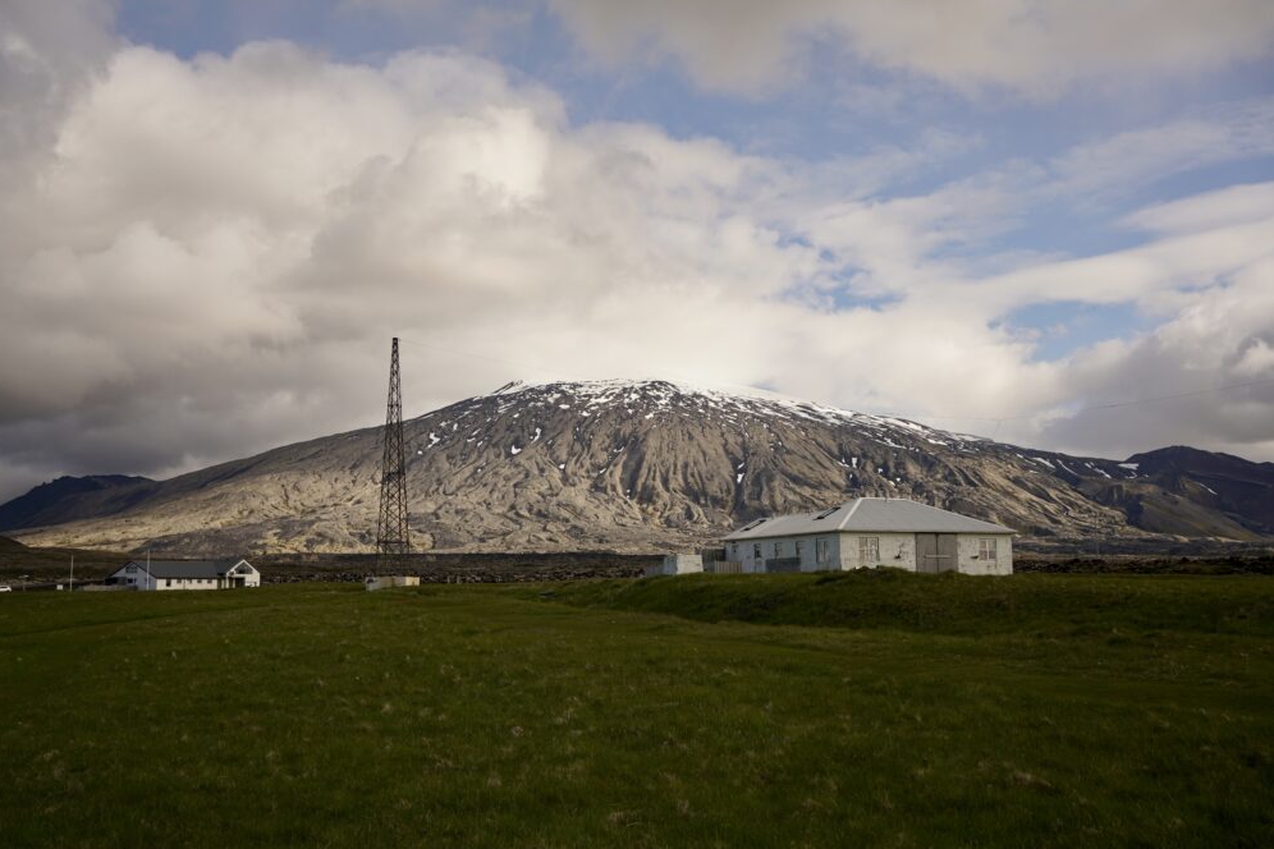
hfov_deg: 53.1
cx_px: 627
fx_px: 1274
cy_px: 426
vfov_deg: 36.9
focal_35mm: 36
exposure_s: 1/320
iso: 100
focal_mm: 35
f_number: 9
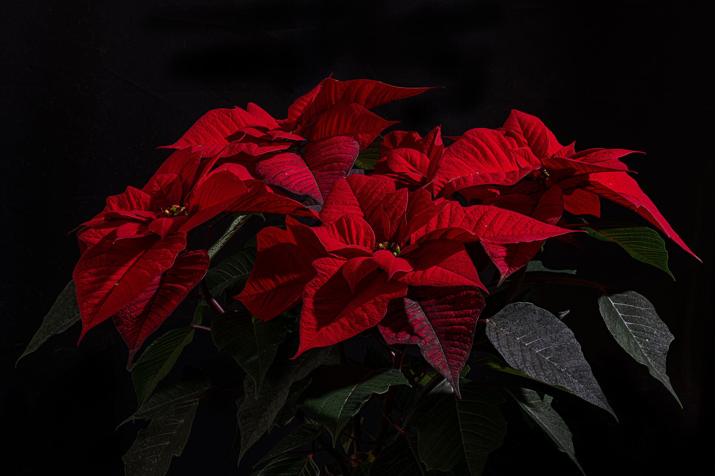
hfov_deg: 19.5
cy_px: 238
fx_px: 2085
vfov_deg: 13.0
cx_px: 358
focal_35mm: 105
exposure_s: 1/1.25
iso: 100
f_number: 14
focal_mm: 105
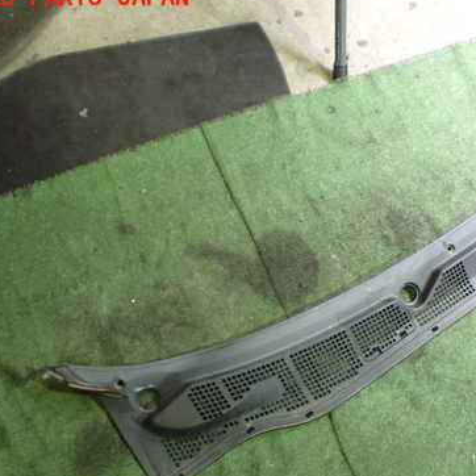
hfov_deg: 37.6
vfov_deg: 38.2
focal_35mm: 44
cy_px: 276
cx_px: 345
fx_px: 685
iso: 800
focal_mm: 5.4
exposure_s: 1/50
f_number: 2.3
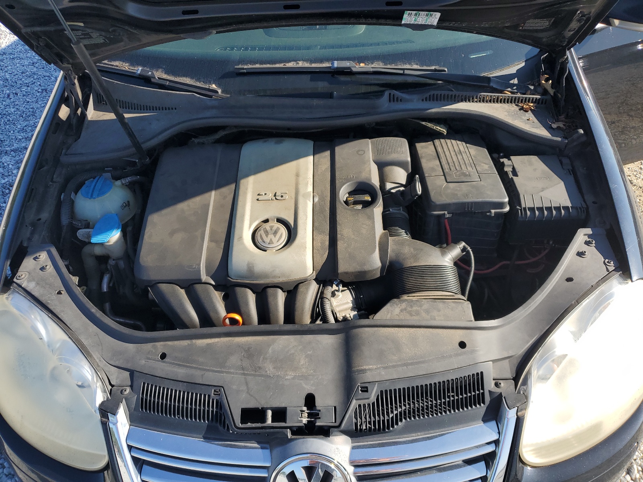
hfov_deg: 67.3
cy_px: 241
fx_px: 483
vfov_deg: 53.1
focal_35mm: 26
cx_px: 322
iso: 50
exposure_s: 1/1429
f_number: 1.5
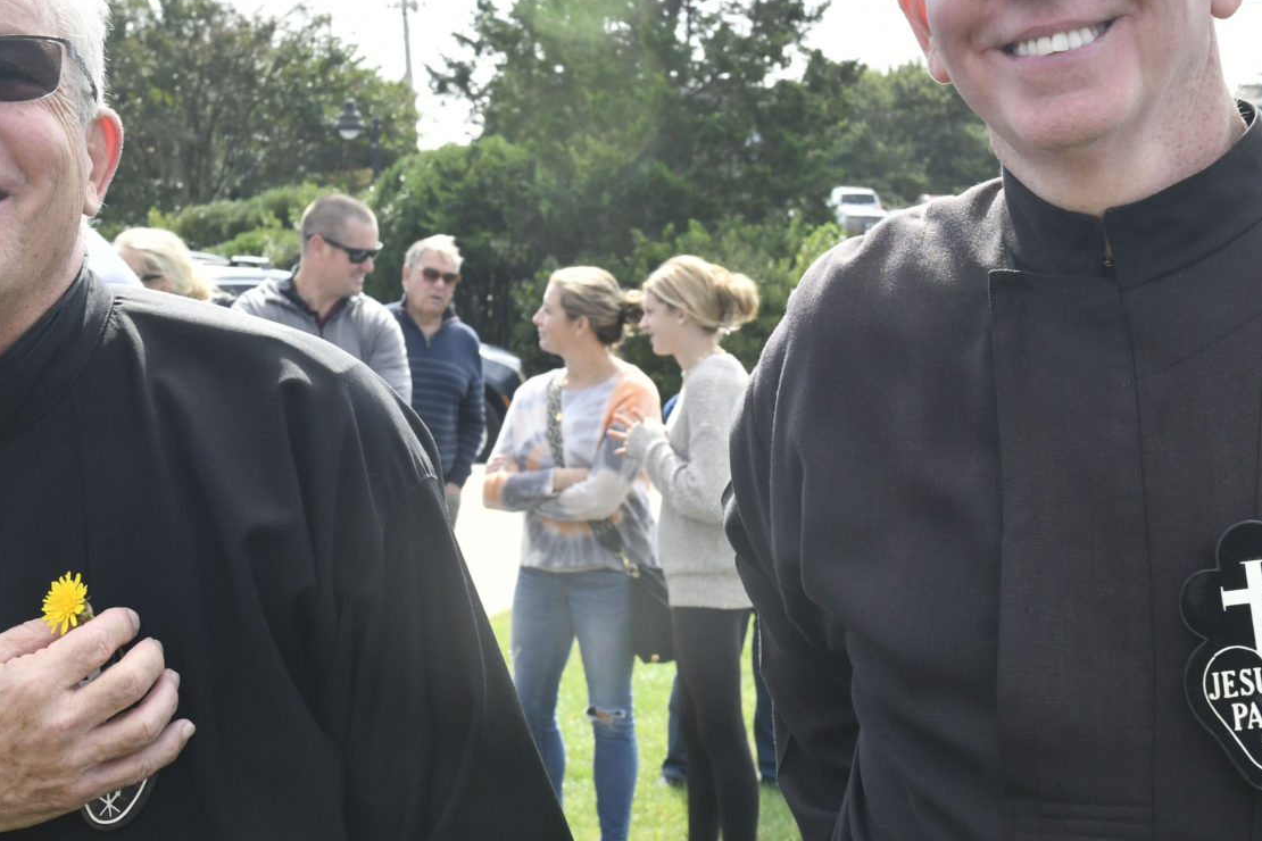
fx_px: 2909
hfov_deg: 24.5
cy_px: 384
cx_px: 579
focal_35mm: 83
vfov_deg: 16.5
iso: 800
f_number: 11
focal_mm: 36
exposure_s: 1/500
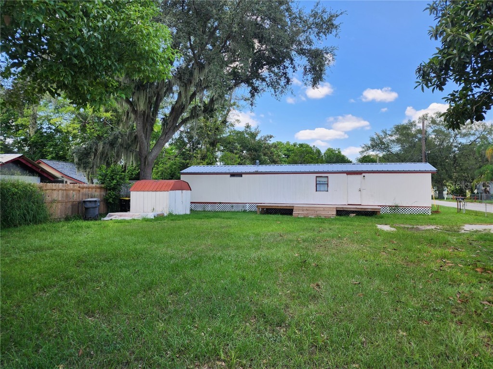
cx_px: 246
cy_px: 184
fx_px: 328
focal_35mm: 23
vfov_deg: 58.9
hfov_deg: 73.9
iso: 12
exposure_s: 1/356
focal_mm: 6.4
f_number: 1.8
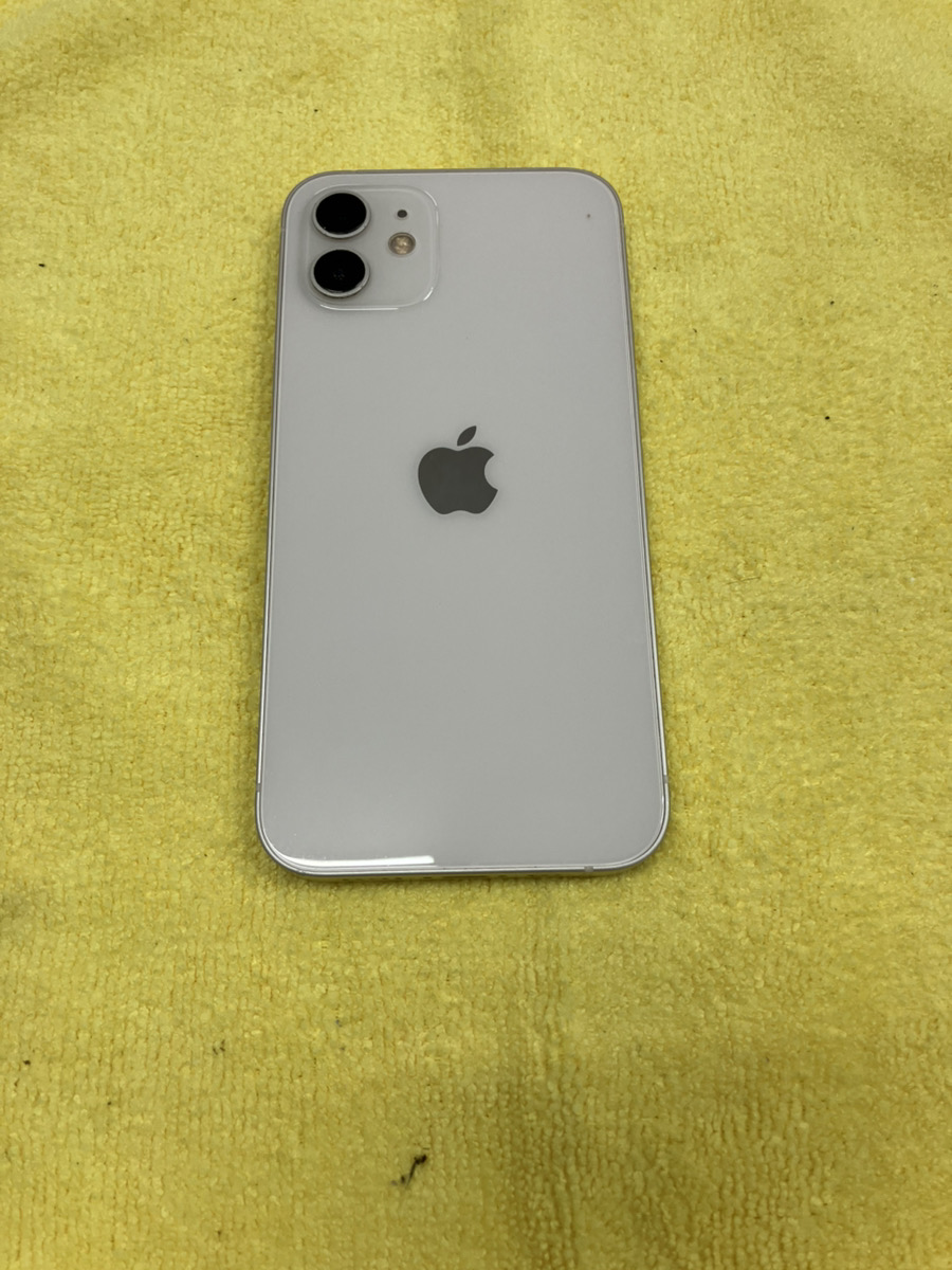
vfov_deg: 63.4
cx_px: 476
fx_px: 1027
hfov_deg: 49.7
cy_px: 635
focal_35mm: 28
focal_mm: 3.99
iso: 50
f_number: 1.8
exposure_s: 1/120
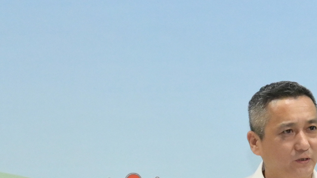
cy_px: 160
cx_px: 417
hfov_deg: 4.3
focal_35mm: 503
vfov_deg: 2.4
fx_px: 4228
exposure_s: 1/160
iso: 5000
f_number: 4
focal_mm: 103
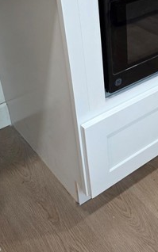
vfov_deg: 40.1
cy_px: 67
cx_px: 138
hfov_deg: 25.6
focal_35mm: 49
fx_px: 337
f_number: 1.7
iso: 200
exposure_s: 1/120
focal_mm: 6.3
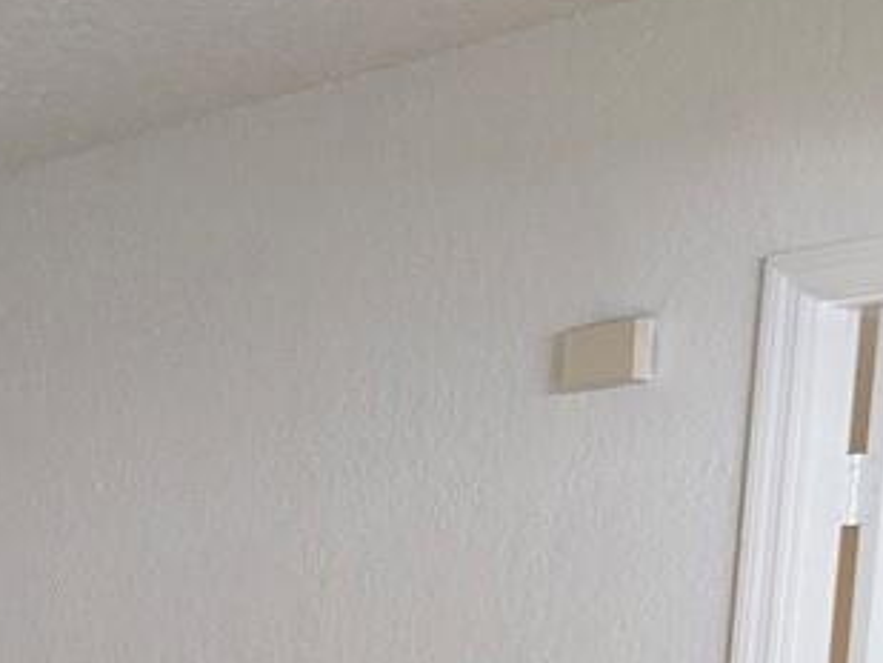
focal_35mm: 119
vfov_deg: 11.2
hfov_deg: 14.6
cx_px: -686
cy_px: 1352
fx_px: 3037
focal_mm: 6.3
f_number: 1.7
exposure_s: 1/30
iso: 100
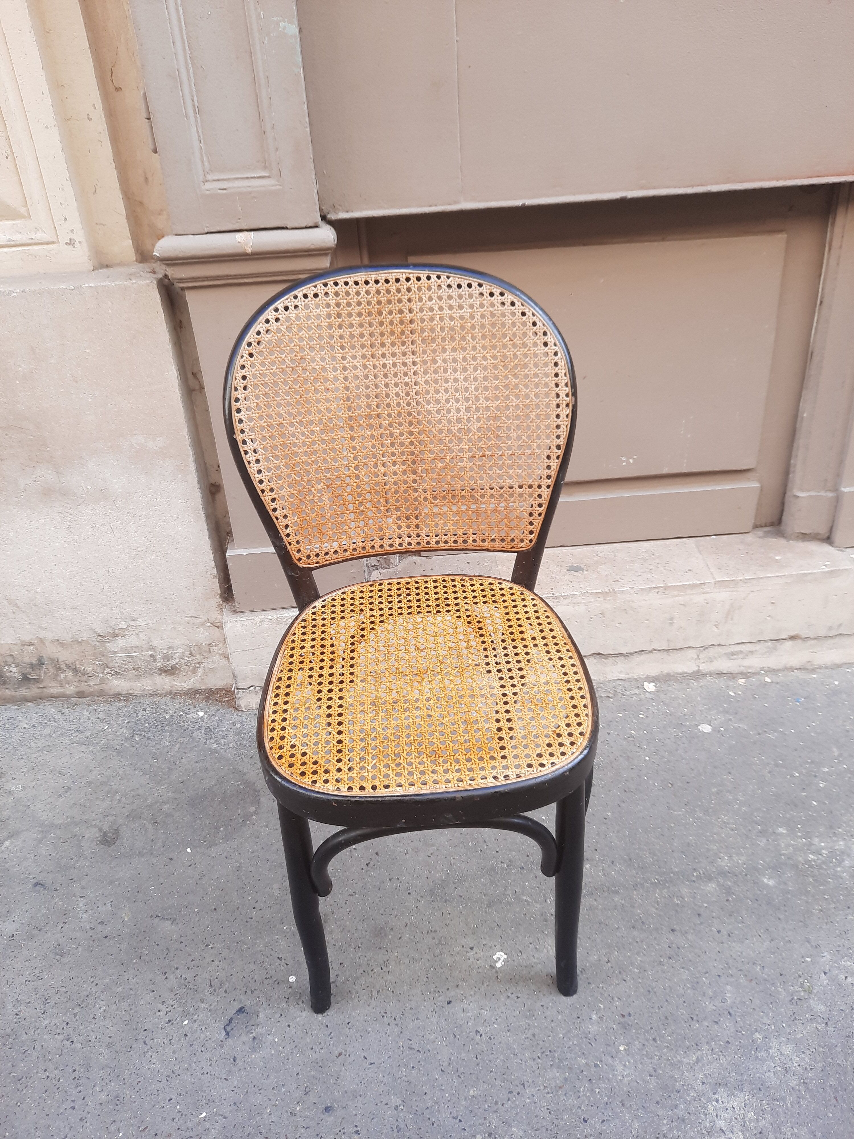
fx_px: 822
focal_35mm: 25
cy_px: 570
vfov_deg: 69.4
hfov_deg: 54.9
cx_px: 427
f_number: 2
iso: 40
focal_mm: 4.6
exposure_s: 1/100
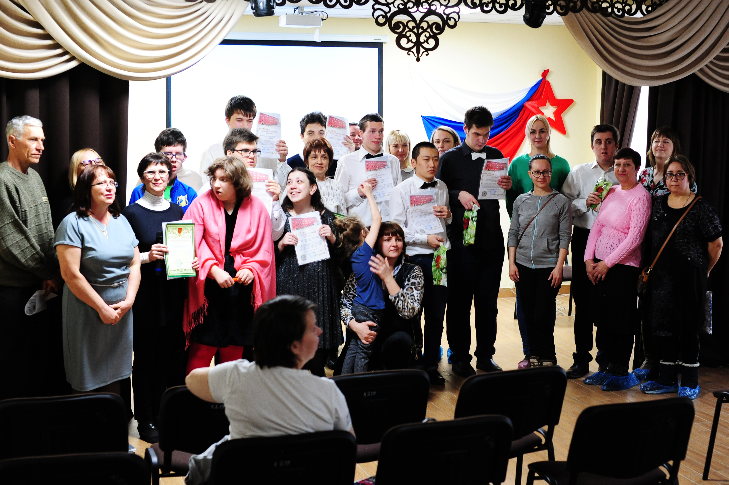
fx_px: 1012
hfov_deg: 39.6
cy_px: 242
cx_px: 364
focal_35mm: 50
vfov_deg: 27.0
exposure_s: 1/160
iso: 2000
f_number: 3.2
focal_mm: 50
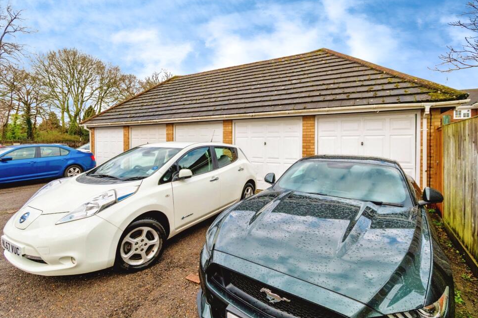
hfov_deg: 96.7
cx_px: 238
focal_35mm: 16
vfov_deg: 73.7
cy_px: 168
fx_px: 212
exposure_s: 1/1250
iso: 400
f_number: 7.1
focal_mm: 10
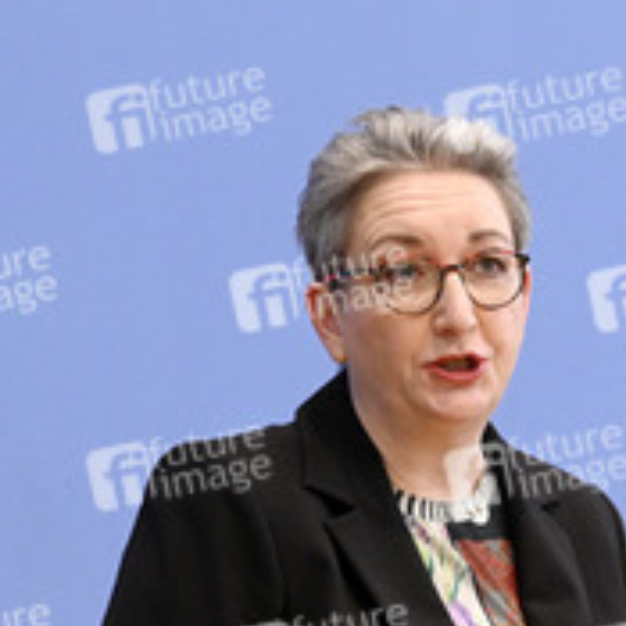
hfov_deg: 11.3
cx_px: 585
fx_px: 3130
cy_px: 200
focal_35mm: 153
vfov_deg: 11.4
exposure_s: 1/500
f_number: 6.3
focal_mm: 70
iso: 4000
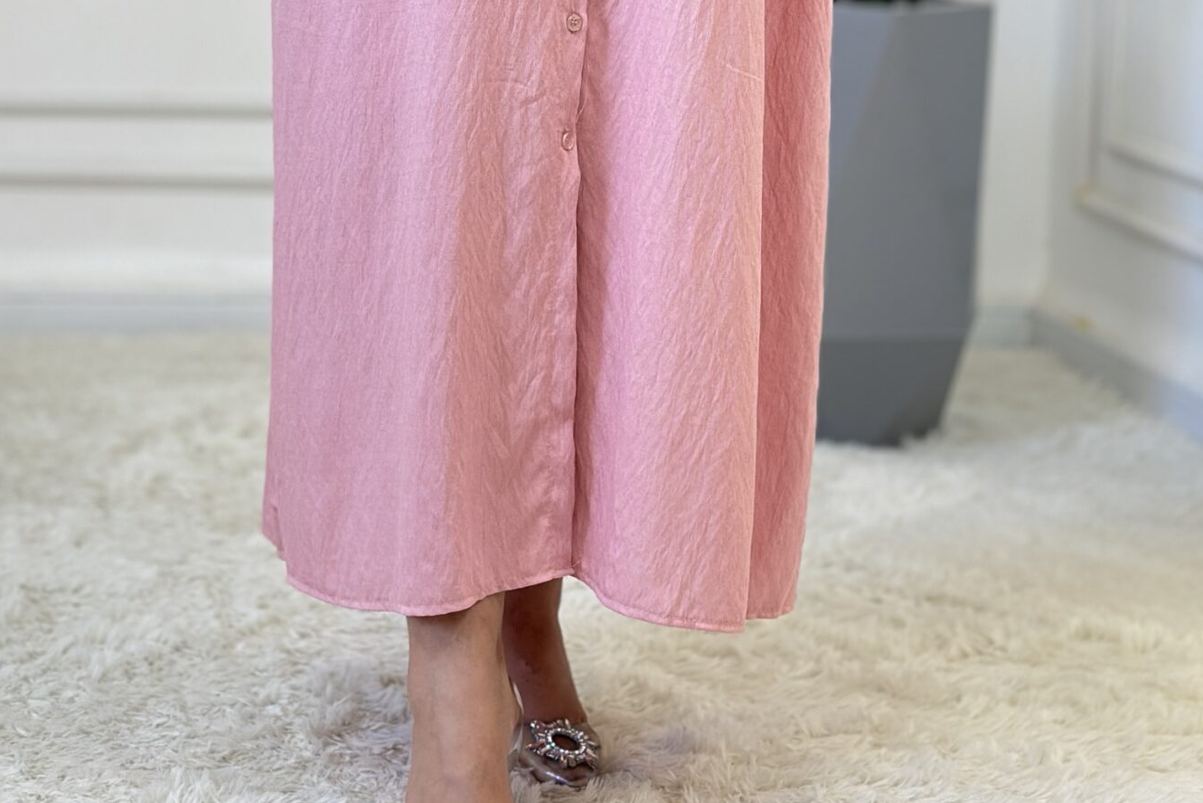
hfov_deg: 21.2
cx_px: 503
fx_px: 3208
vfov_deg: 13.9
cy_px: -134
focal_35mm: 96
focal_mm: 6.86
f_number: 1.78
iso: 80
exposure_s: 1/100
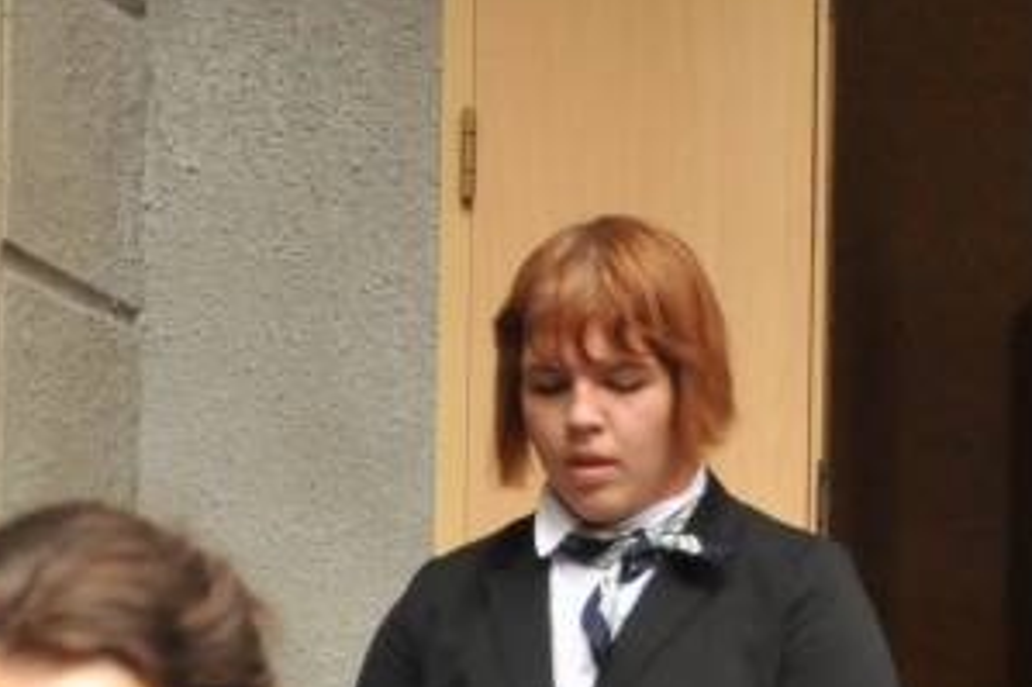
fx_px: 5587
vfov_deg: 6.9
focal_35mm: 195
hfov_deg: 10.5
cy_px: 1081
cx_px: 780
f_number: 4.5
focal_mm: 38
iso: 2000
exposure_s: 1/1600
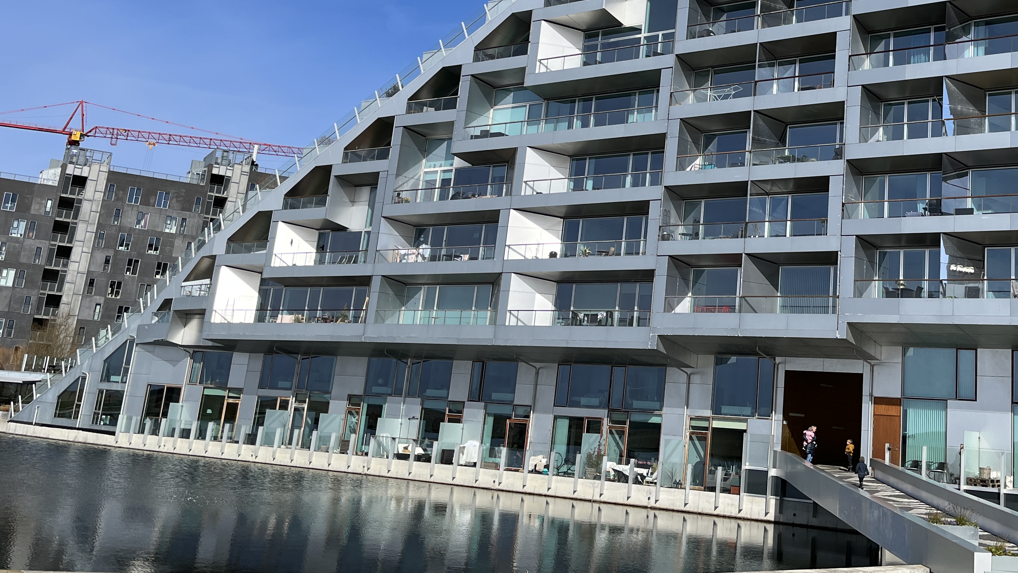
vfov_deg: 27.8
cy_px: 121
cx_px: 727
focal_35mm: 42
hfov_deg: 47.1
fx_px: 1134
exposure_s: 1/4651
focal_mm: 5.1
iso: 50
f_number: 1.6
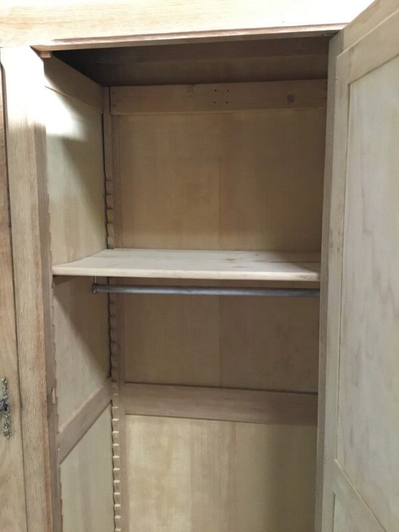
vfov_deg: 58.4
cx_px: 200
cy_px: 266
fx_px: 476
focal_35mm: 31
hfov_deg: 45.4
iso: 250
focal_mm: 3.3
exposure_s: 1/17
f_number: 2.4
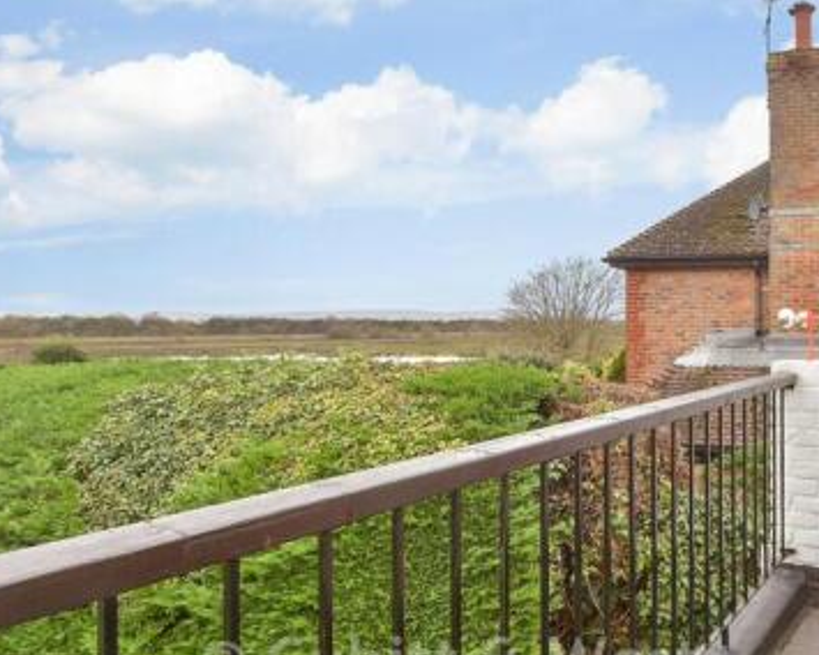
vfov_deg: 54.9
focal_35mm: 26
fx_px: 630
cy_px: 317
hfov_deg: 59.1
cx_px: 691
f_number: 8
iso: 160
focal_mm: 10
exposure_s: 1/25
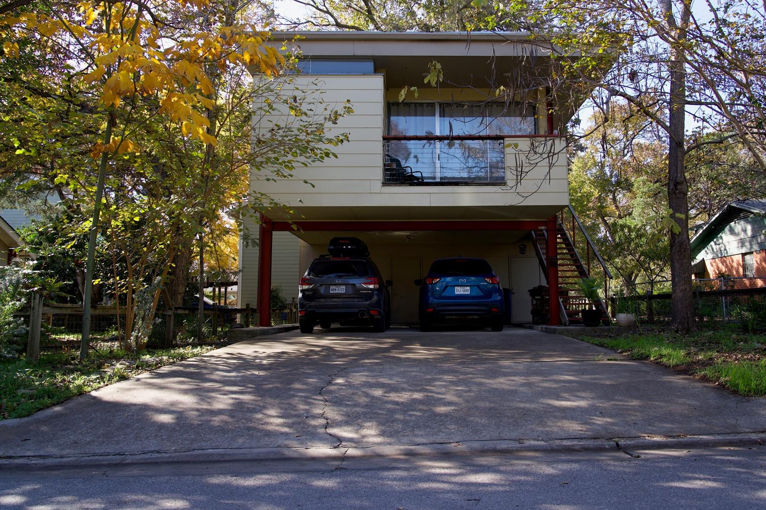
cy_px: 235
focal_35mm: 28
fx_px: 596
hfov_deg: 65.3
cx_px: 423
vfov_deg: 46.4
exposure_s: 1/100
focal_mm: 24
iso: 100
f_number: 5
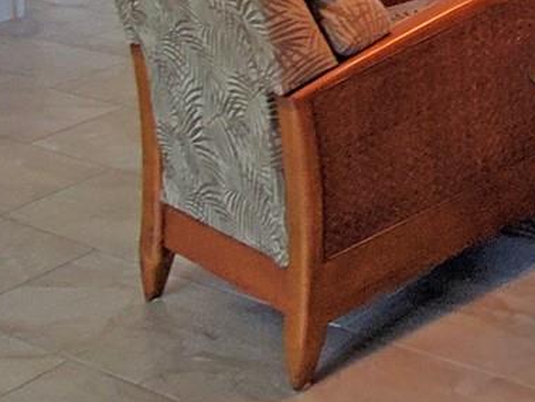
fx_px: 851
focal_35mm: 55
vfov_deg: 20.0
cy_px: -307
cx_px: 780
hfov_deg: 26.5
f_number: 2.2
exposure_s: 1/60
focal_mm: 1.8
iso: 100
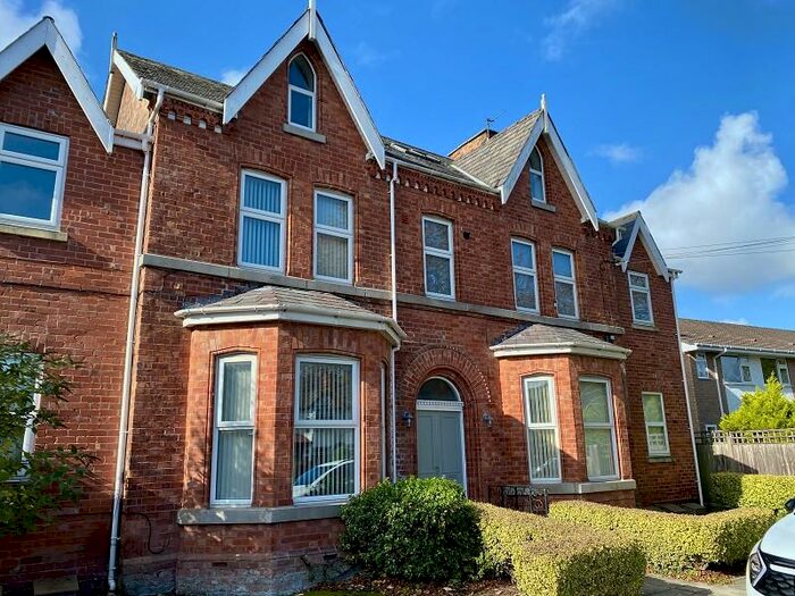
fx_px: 597
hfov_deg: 67.3
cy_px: 298
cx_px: 398
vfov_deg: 53.1
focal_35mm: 26
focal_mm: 4.25
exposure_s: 1/1170
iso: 32
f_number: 1.8
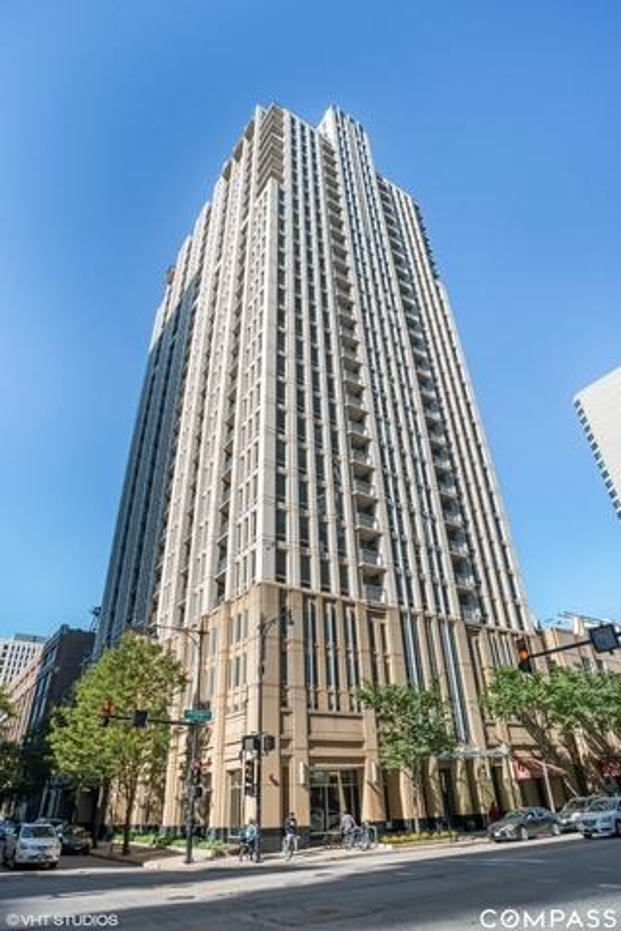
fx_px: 517
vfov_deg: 84.0
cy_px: 466
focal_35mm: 20
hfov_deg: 61.9
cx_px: 310
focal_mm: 20
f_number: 8
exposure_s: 1/500
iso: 320
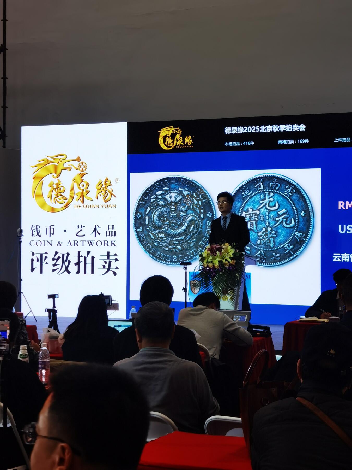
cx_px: 176
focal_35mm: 77
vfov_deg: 25.3
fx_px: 1044
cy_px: 235
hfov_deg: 19.1
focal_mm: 6.71
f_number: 1.9
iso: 50
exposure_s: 1/75.8
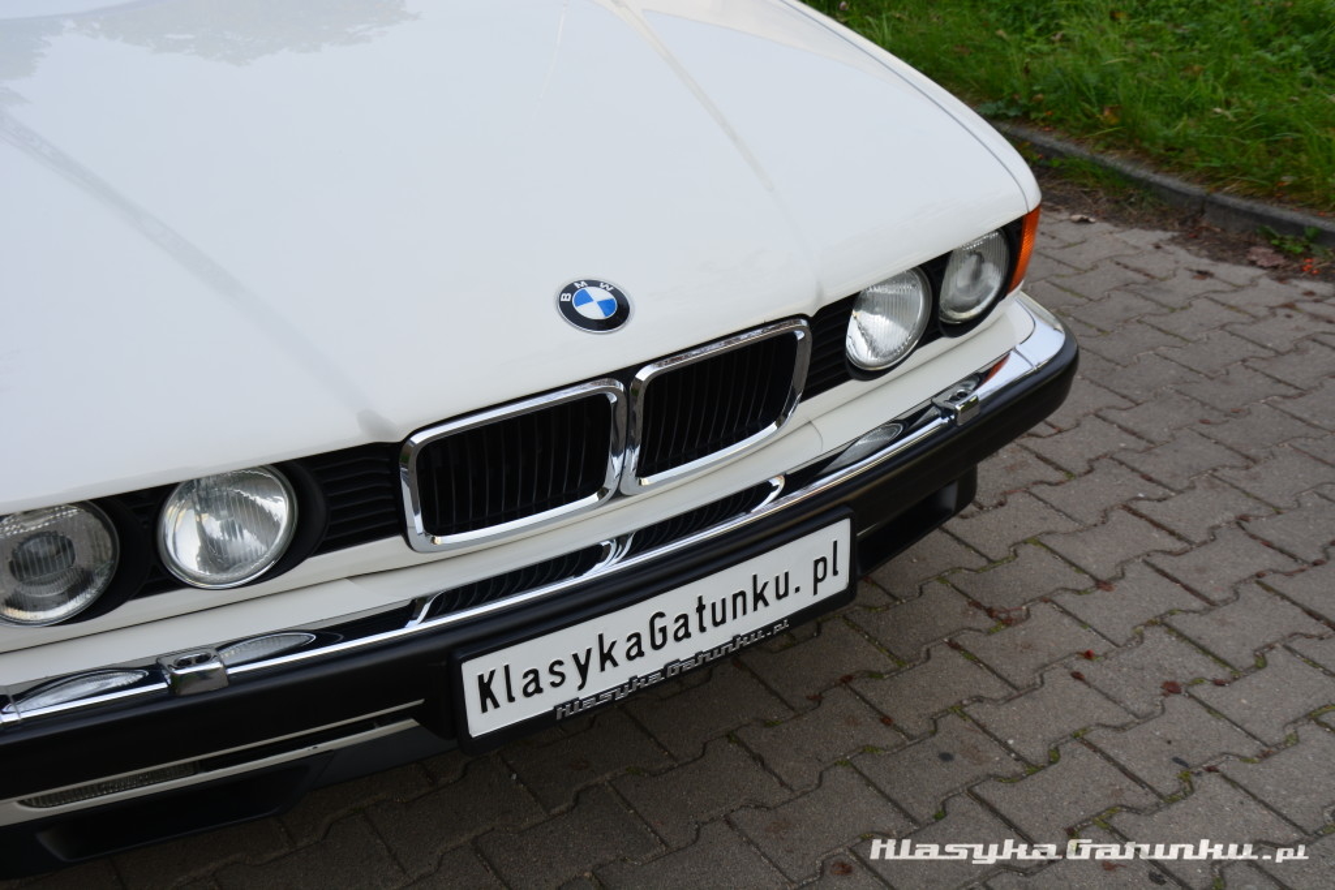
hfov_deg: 43.6
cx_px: 668
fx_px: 1669
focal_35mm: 45
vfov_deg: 29.9
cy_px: 445
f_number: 10
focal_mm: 30
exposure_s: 1/80
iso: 200
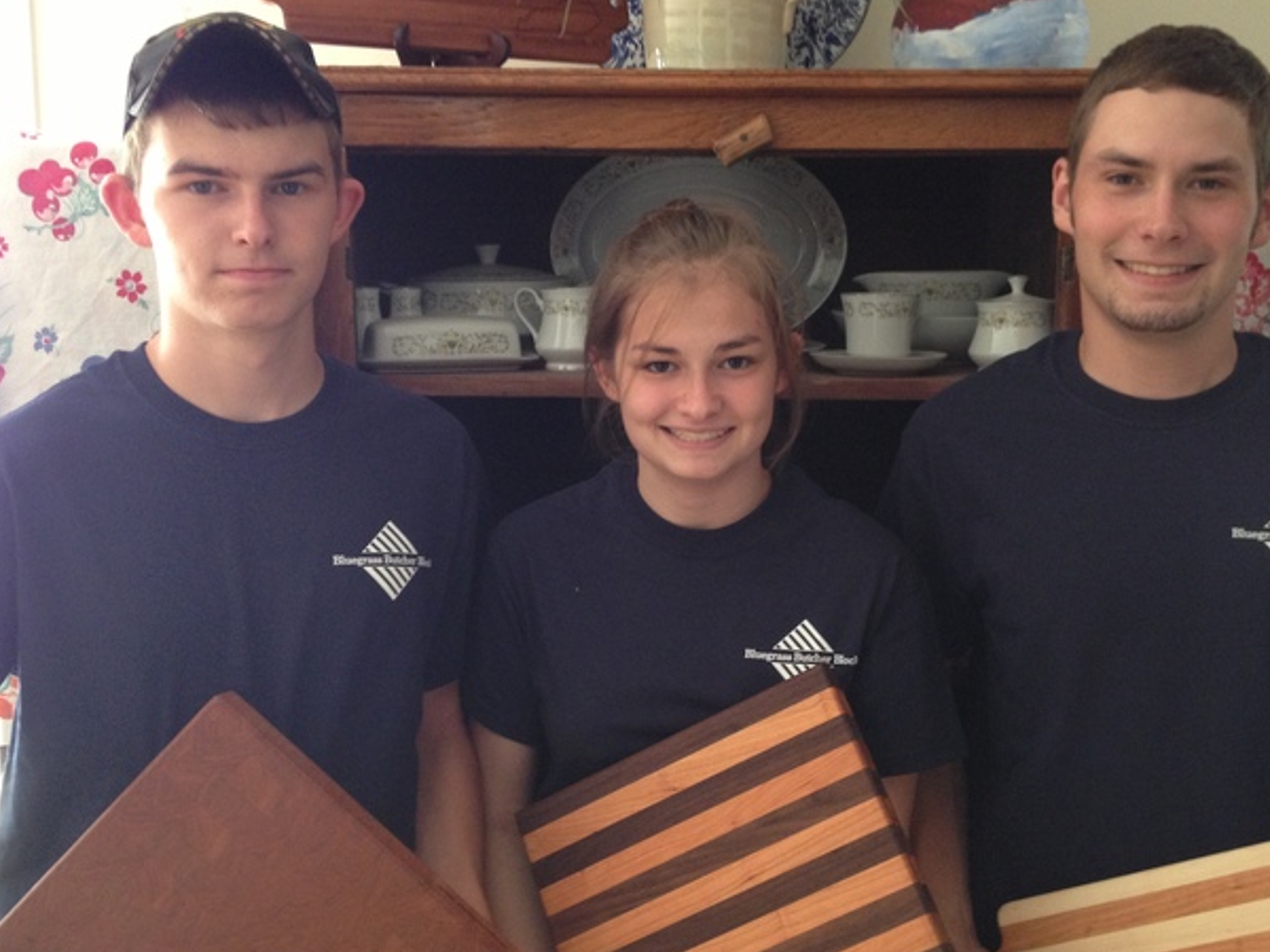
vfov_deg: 34.3
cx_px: 701
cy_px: 470
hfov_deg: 44.7
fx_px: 1541
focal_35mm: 42
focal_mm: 4.28
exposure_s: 1/20
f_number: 2.4
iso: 160
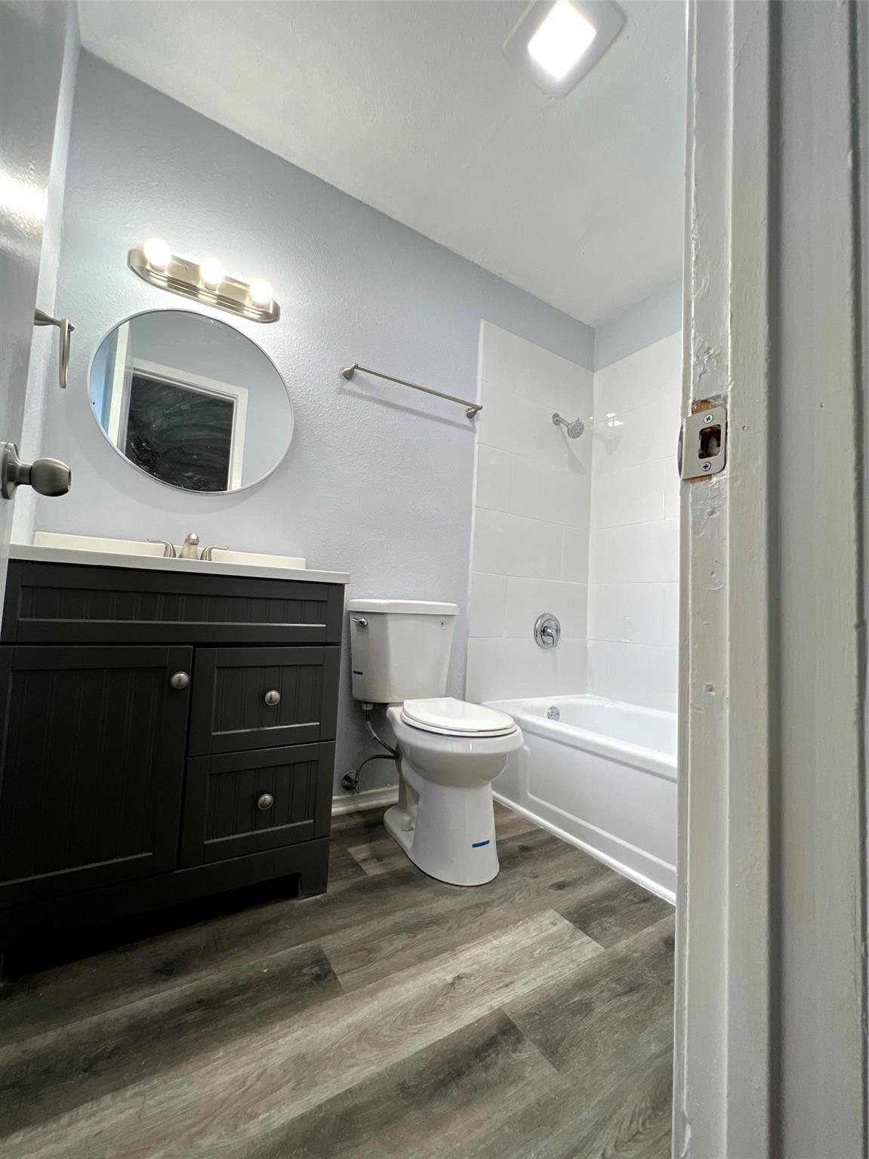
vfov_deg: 106.2
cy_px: 580
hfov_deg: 89.9
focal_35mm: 13
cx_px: 434
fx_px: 435
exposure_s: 1/60
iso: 40
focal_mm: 1.57
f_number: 1.8
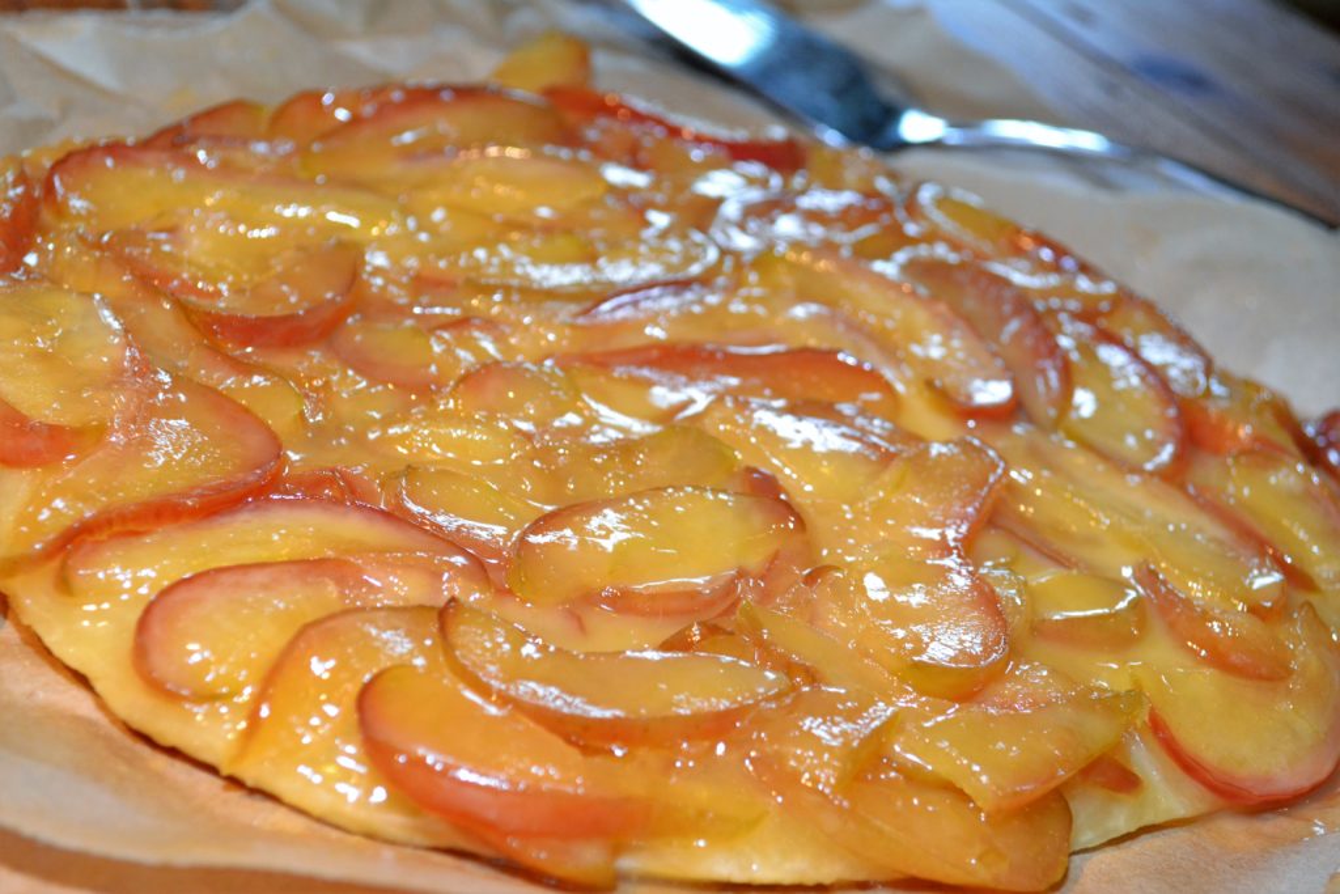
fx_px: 2122
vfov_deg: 23.8
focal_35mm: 57
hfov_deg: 35.0
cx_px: 670
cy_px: 447
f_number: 5
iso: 1600
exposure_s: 1/60
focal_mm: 38
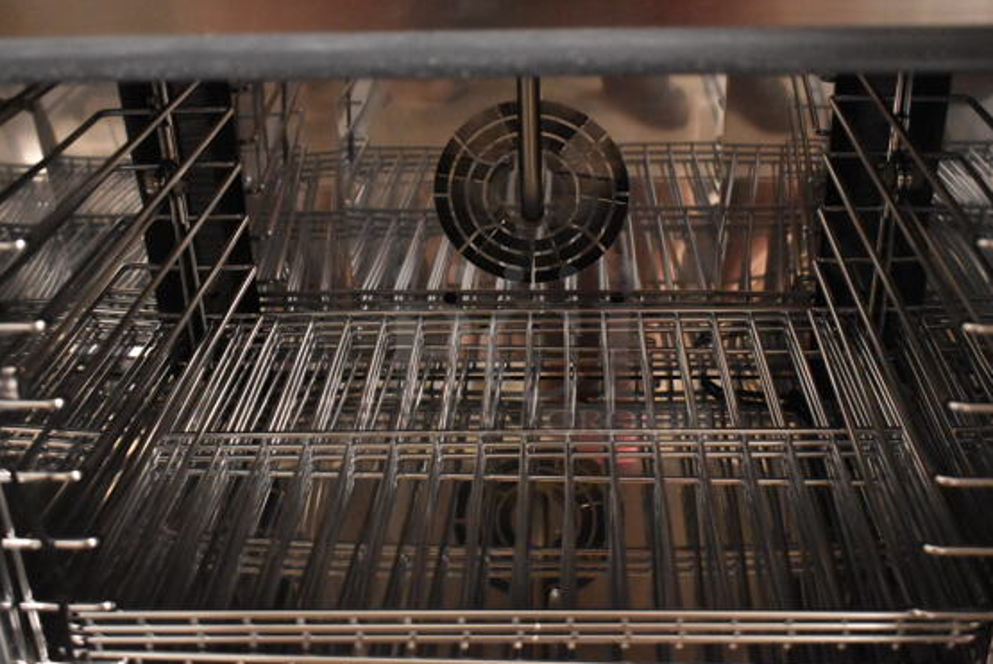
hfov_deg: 44.0
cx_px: 513
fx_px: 1230
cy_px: 347
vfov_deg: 30.2
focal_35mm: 45
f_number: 4
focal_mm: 27
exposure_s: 1/125
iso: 9000
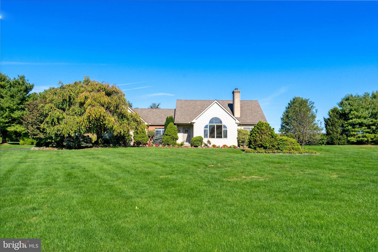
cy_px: 126
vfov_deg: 53.1
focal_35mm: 24
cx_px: 189
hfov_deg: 73.8
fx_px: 252
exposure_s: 1/640
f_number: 8
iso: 320
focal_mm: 24
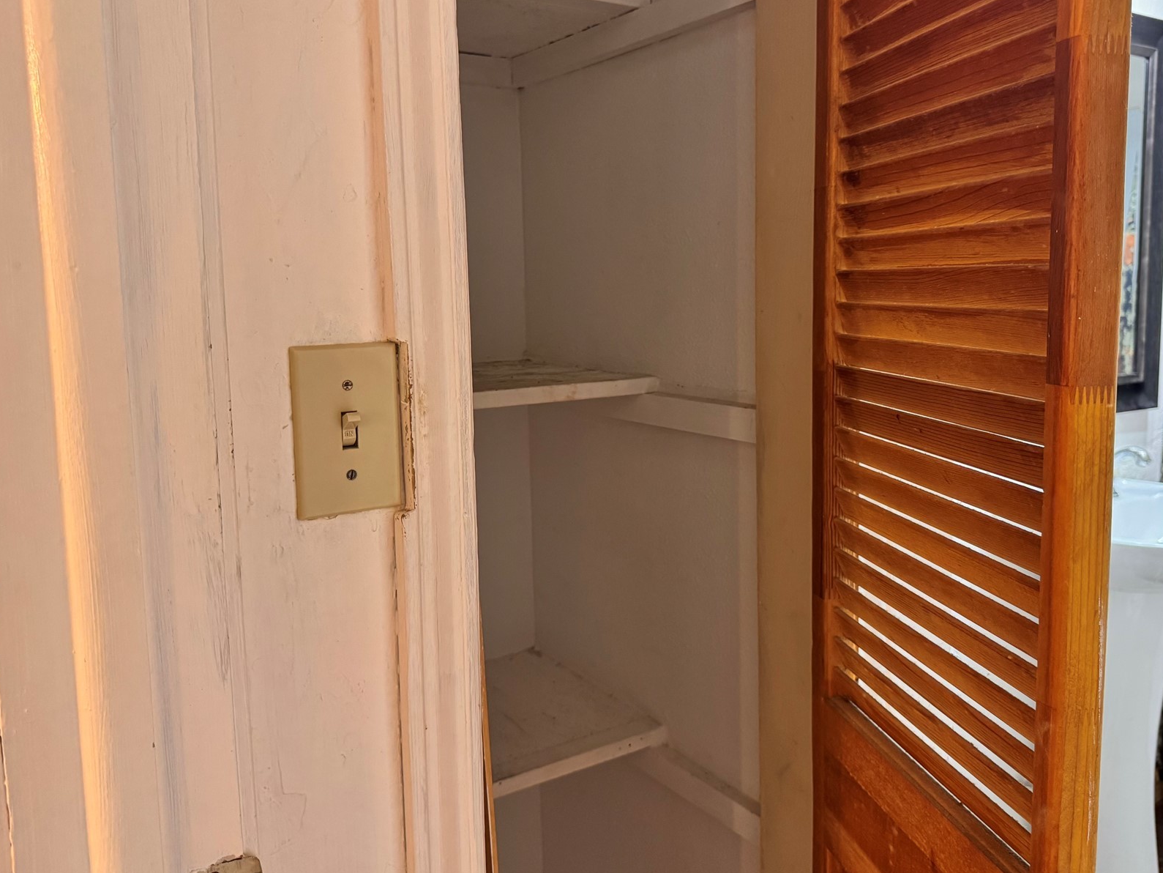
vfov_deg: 48.2
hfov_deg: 61.5
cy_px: 396
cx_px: 634
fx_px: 974
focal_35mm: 29
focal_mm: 6.76
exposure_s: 1/60
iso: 400
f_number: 1.78
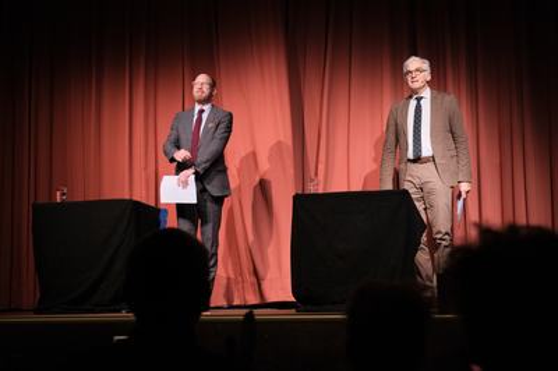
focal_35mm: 58
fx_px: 898
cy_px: 186
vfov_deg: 23.3
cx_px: 279
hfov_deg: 34.5
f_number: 4.5
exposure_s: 1/125
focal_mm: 38.9
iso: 1600
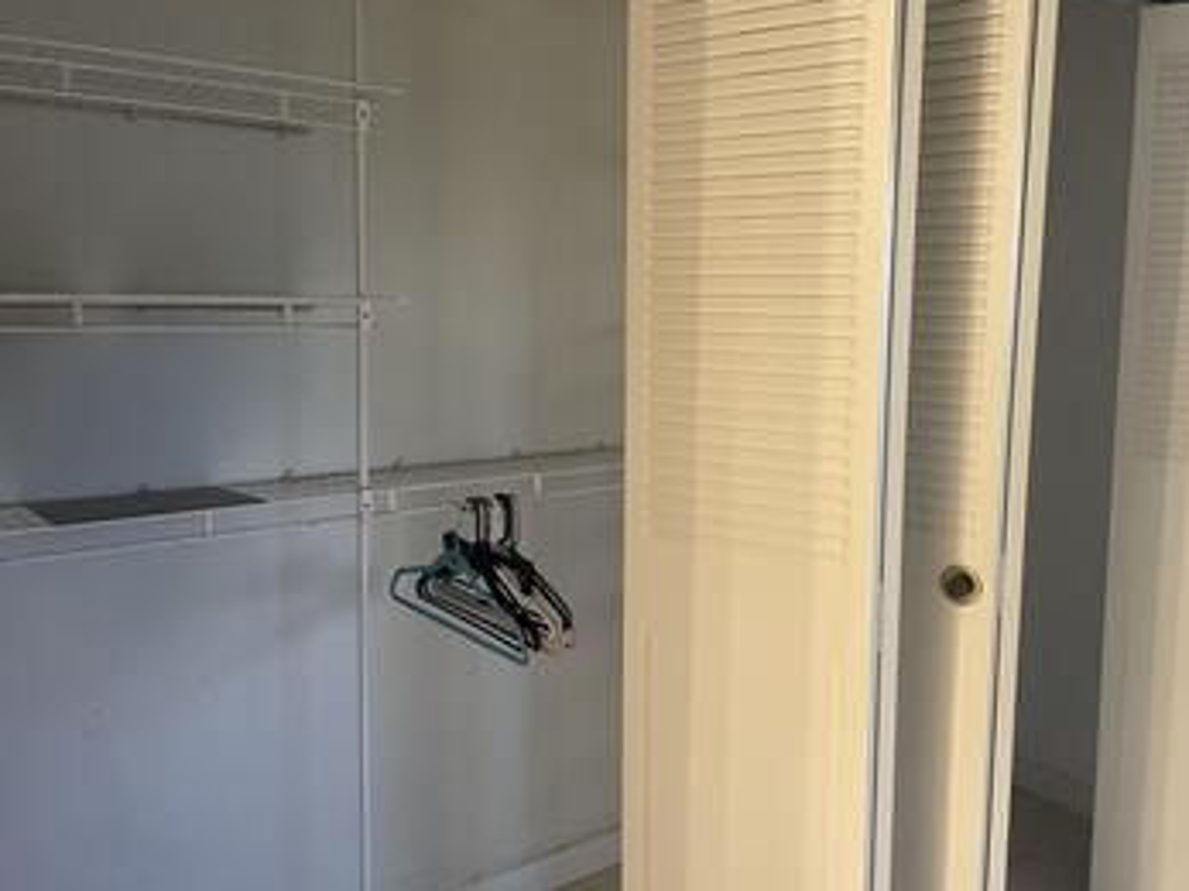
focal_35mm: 30
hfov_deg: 59.9
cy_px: 422
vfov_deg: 46.8
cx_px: 630
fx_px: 1030
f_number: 1.6
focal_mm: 4.2
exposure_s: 1/40
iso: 400
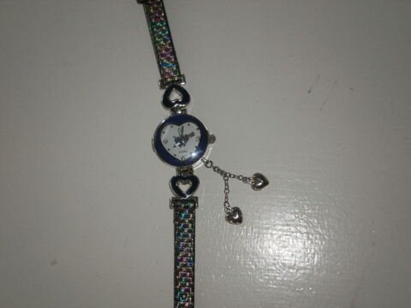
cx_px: 206
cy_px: 154
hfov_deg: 30.3
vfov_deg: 22.9
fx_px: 760
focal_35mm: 64
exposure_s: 1/50
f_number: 4.4
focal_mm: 11.3
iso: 125
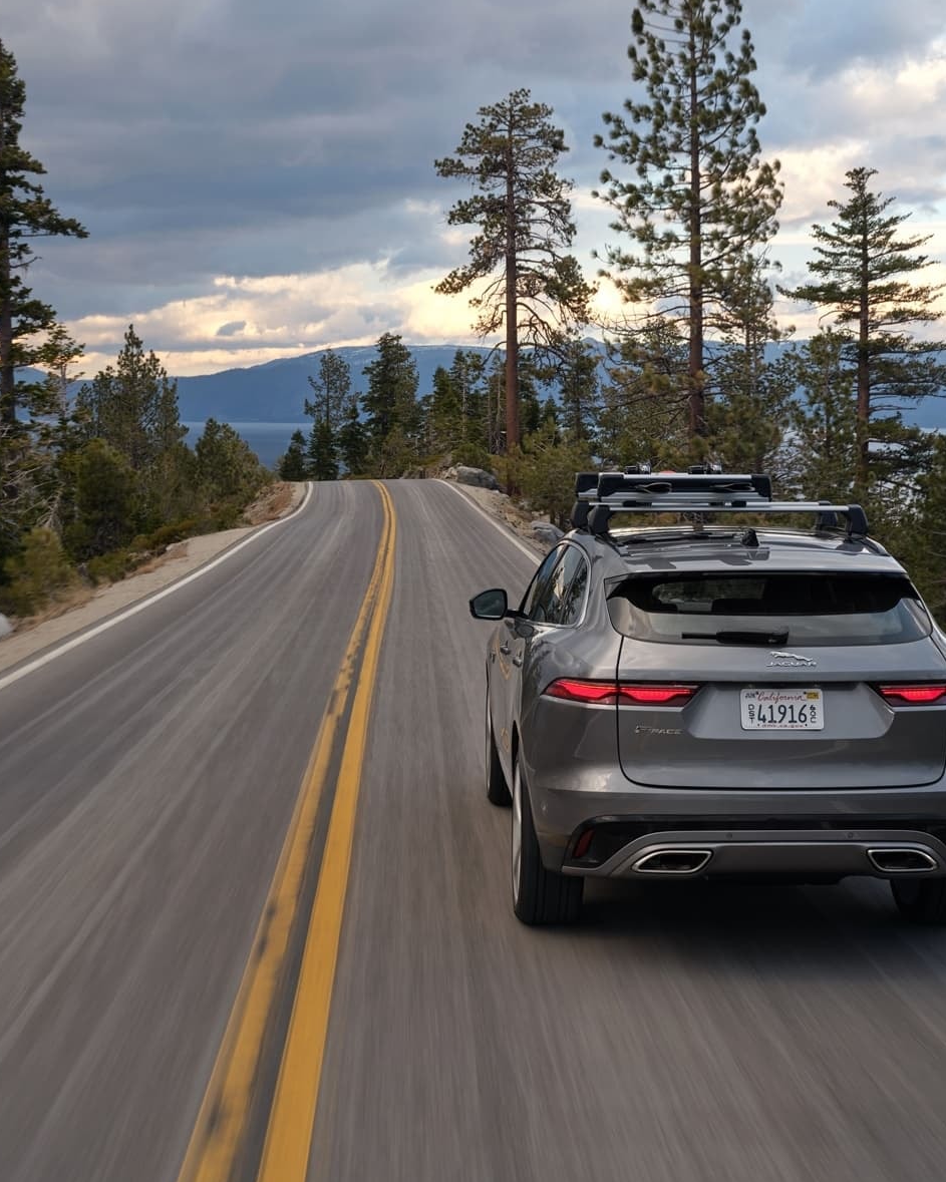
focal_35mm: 53
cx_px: 467
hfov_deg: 28.6
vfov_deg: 35.4
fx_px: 1855
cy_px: 592
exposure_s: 1/50
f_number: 10
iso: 200
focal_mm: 50.8
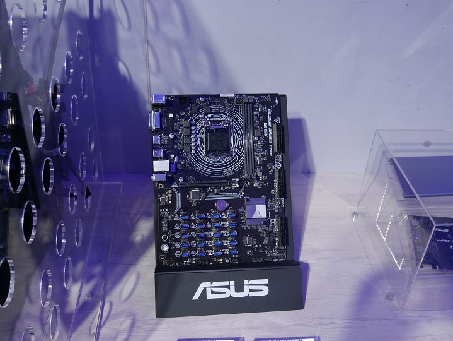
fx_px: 498
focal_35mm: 38
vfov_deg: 37.8
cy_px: 170
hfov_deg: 49.0
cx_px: 226
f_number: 4.1
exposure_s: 1/125
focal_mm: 19
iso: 200
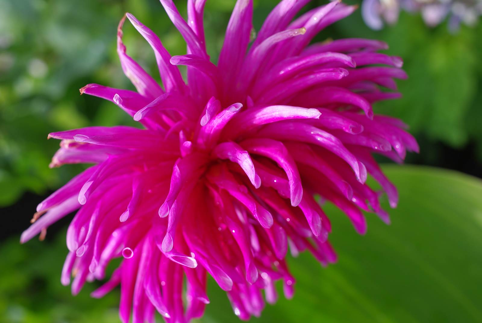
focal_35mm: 52
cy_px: 162
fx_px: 697
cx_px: 241
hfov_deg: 38.1
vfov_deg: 26.1
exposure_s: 1/160
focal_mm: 35
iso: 100
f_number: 5.6
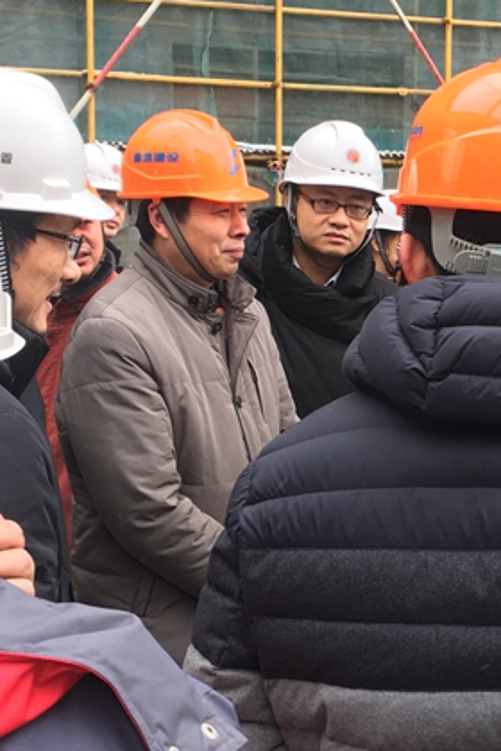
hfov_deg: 19.5
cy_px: 375
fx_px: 1399
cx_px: 540
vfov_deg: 30.1
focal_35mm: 67
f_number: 2.2
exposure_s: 1/100
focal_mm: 4.15
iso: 32
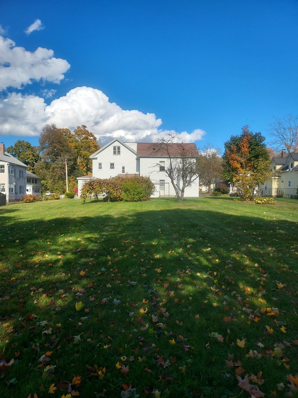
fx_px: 275
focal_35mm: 24
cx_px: 149
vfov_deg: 71.6
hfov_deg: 56.8
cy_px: 199
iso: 40
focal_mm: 4.6
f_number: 1.8
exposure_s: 1/1275
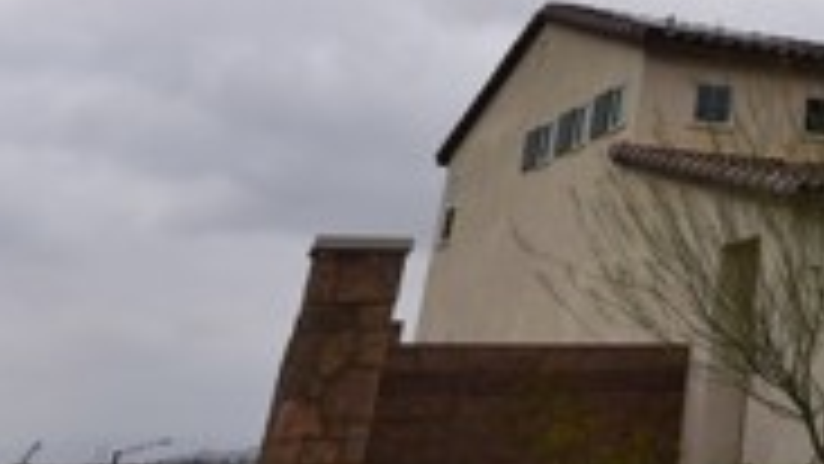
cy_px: -264
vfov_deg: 18.8
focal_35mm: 55
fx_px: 1202
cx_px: 1130
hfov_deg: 28.9
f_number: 13
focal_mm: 15
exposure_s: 1/200
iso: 100
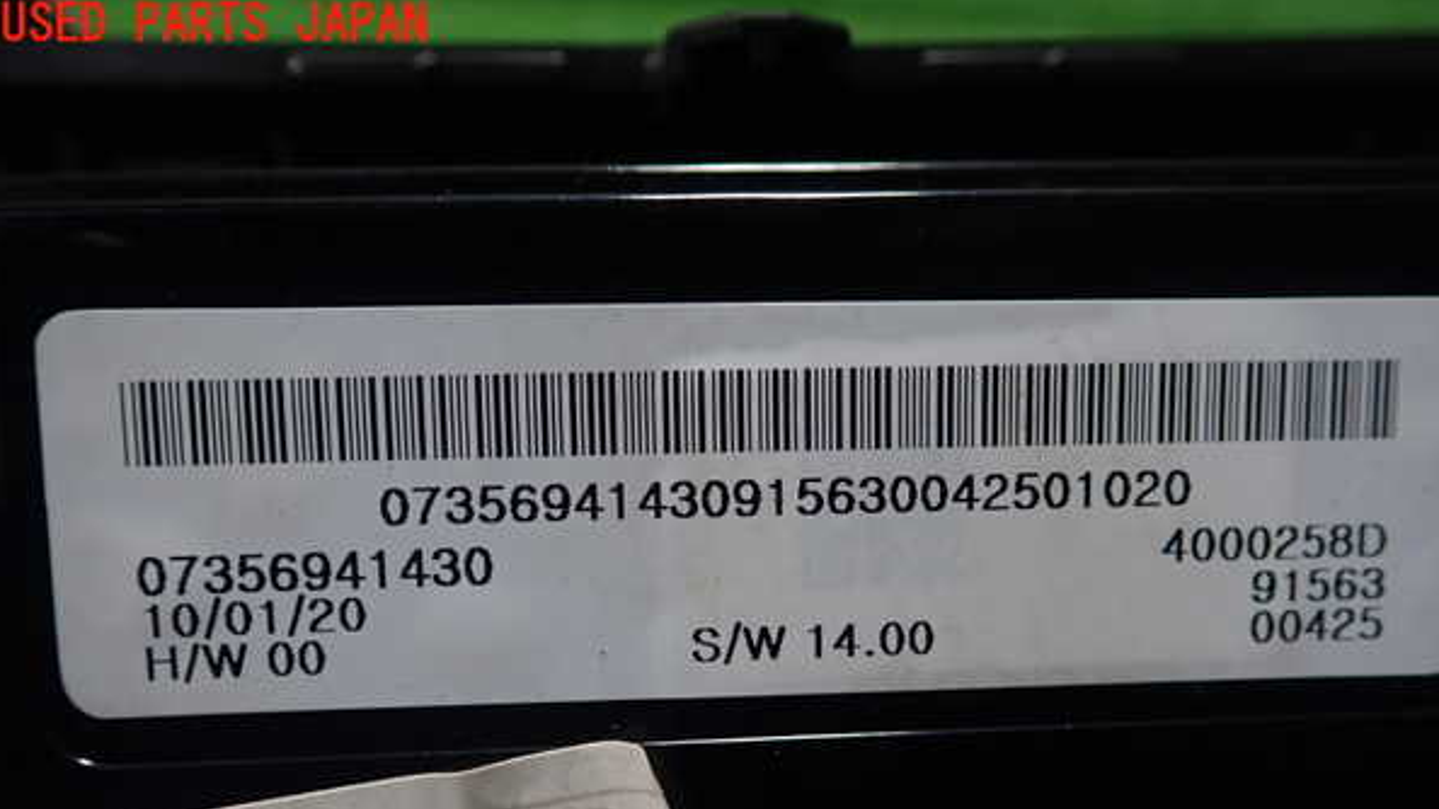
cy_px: 540
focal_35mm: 33
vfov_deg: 35.3
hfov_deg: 59.5
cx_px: 715
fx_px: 1259
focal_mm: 5.5
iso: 200
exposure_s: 1/125
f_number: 2.3
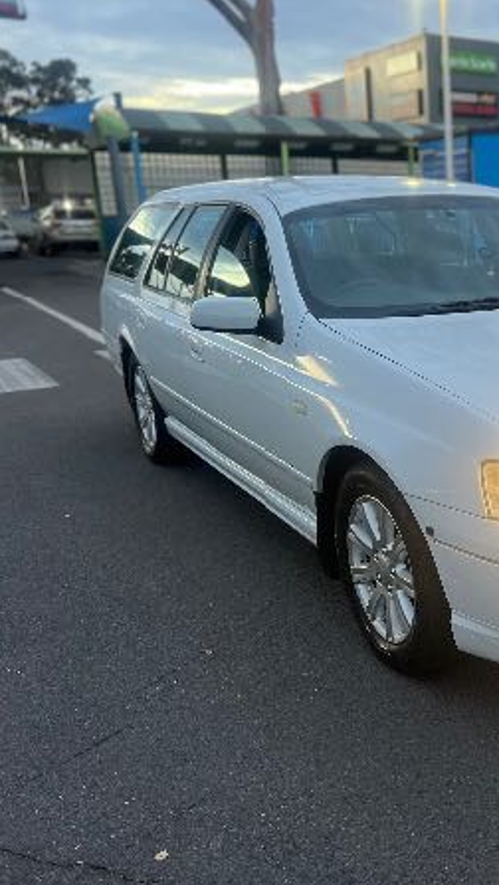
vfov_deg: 52.8
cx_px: 558
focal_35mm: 38
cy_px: 442
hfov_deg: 28.2
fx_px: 892
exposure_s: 1/72
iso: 125
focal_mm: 5.7
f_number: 1.5
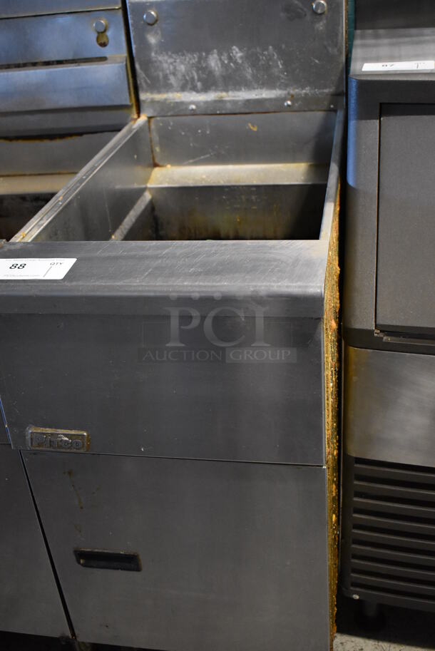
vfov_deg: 47.9
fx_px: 733
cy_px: 326
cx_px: 218
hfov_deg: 33.1
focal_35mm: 40
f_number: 4
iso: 4000
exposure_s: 1/125
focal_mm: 27
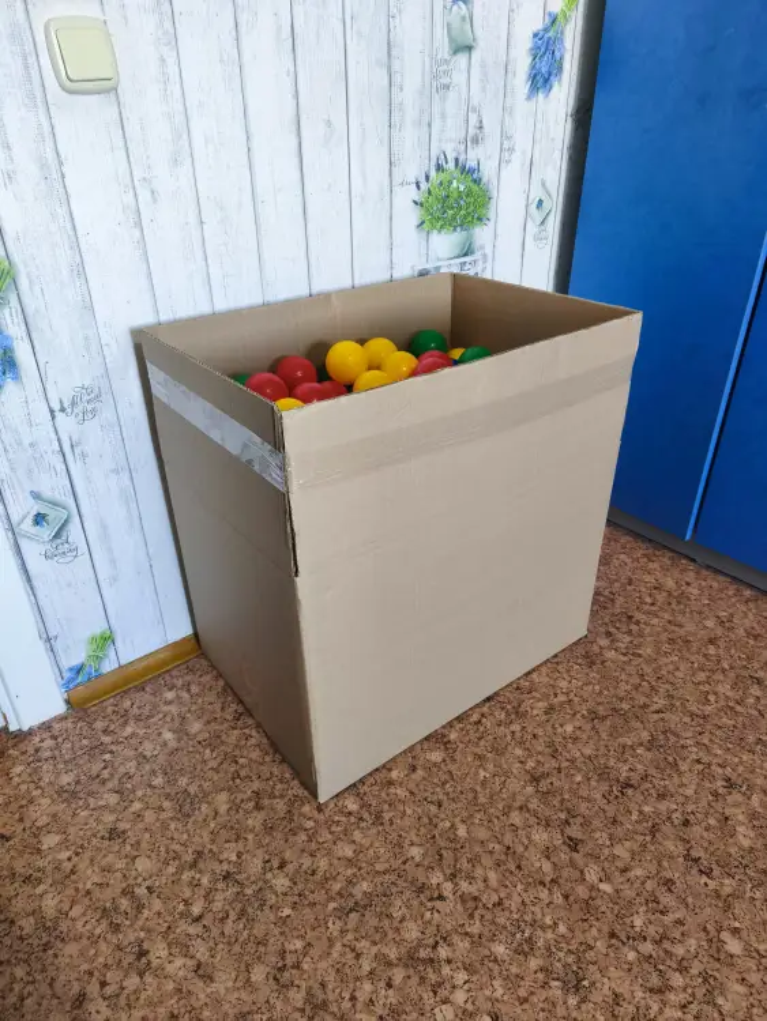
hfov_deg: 58.9
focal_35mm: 23
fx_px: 679
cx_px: 384
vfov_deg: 73.9
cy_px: 510
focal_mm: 5.35
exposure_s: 1/50
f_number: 1.7
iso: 320
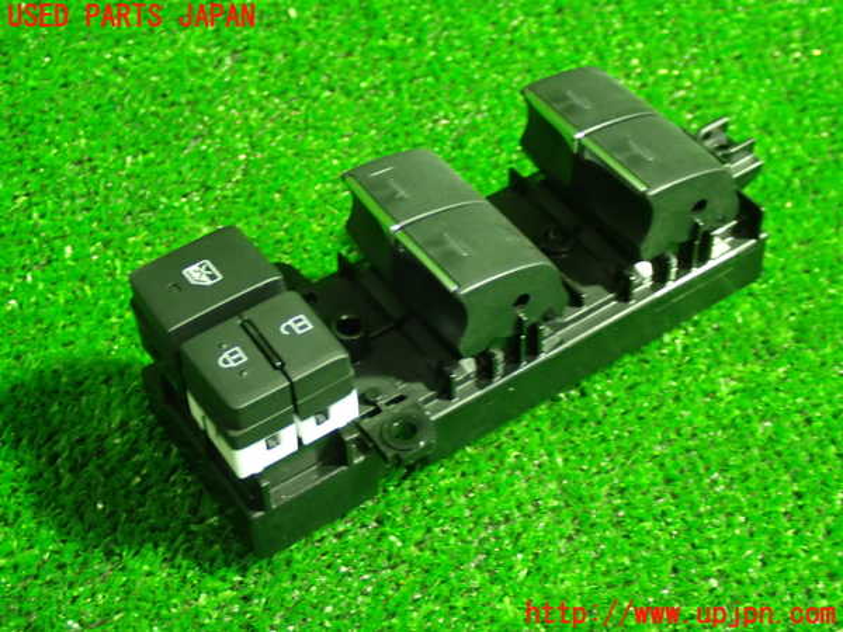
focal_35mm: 62
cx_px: 422
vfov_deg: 23.7
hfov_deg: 31.2
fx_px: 1510
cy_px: 316
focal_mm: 11.09
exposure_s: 1/15
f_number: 3.6
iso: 1000
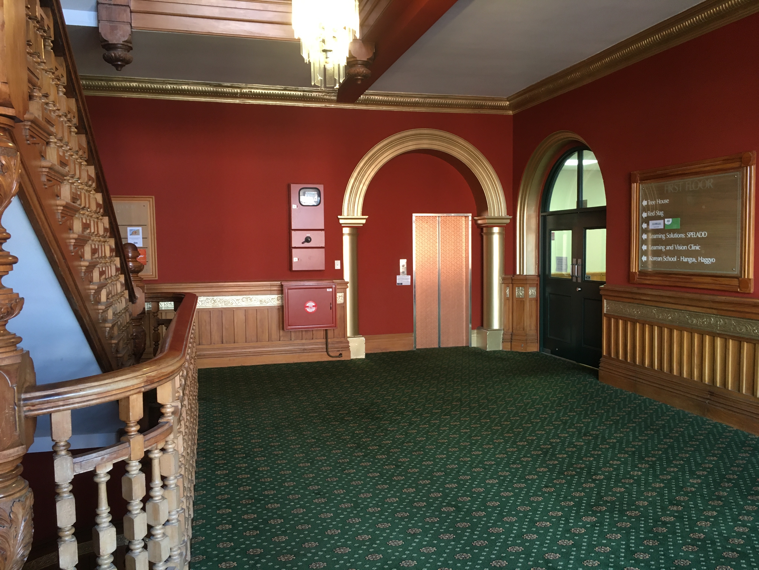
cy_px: 285
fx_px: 636
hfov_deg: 61.7
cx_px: 380
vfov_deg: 48.2
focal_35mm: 29
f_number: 2.2
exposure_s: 1/33
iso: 125
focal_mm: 4.15
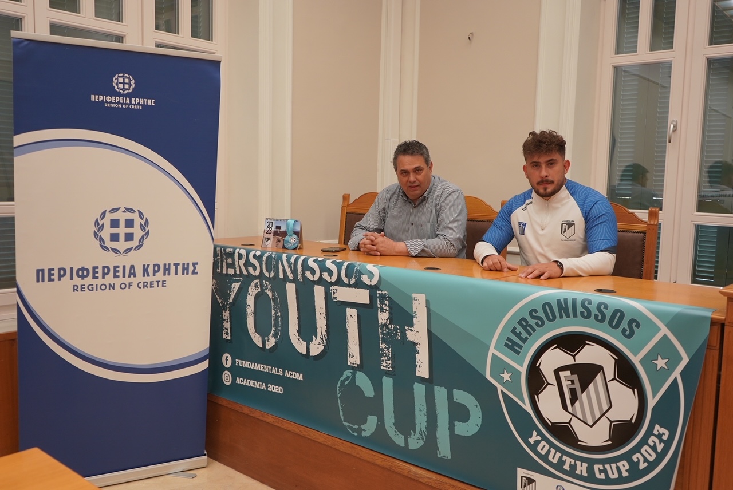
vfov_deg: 42.4
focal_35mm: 31
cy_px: 245
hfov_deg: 60.2
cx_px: 366
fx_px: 632
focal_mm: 31
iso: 400
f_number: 4
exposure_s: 1/160
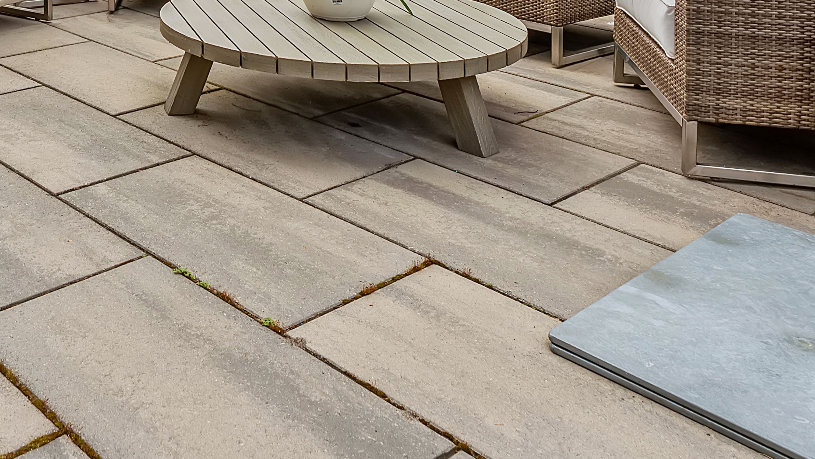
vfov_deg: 23.4
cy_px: -169
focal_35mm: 44
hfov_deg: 43.3
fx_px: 951
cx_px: 115
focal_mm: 16
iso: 125
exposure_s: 1/60
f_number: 8
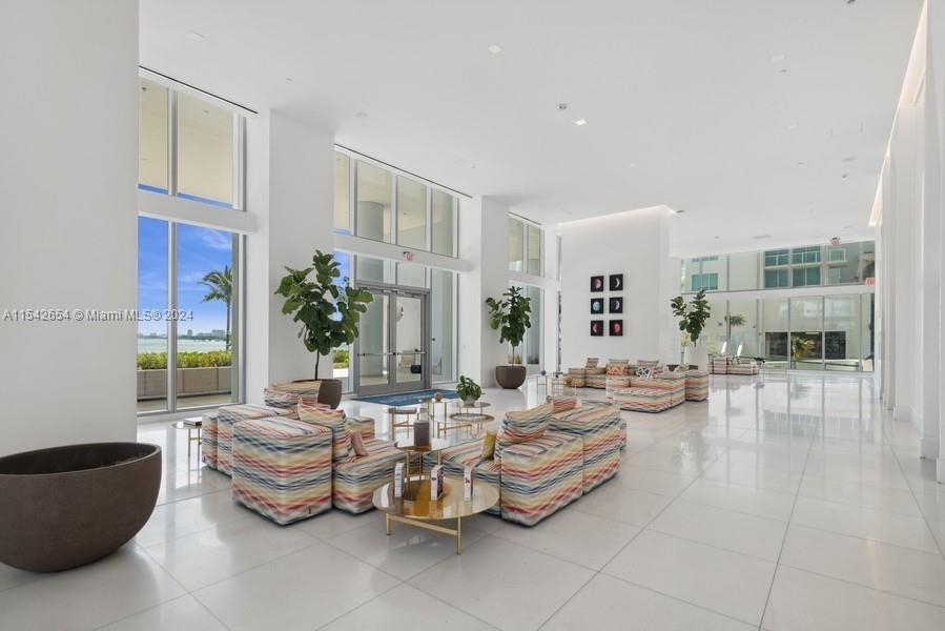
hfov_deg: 96.7
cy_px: 316
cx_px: 472
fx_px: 420
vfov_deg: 73.8
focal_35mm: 16
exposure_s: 1/30
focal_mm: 16
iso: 200
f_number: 9
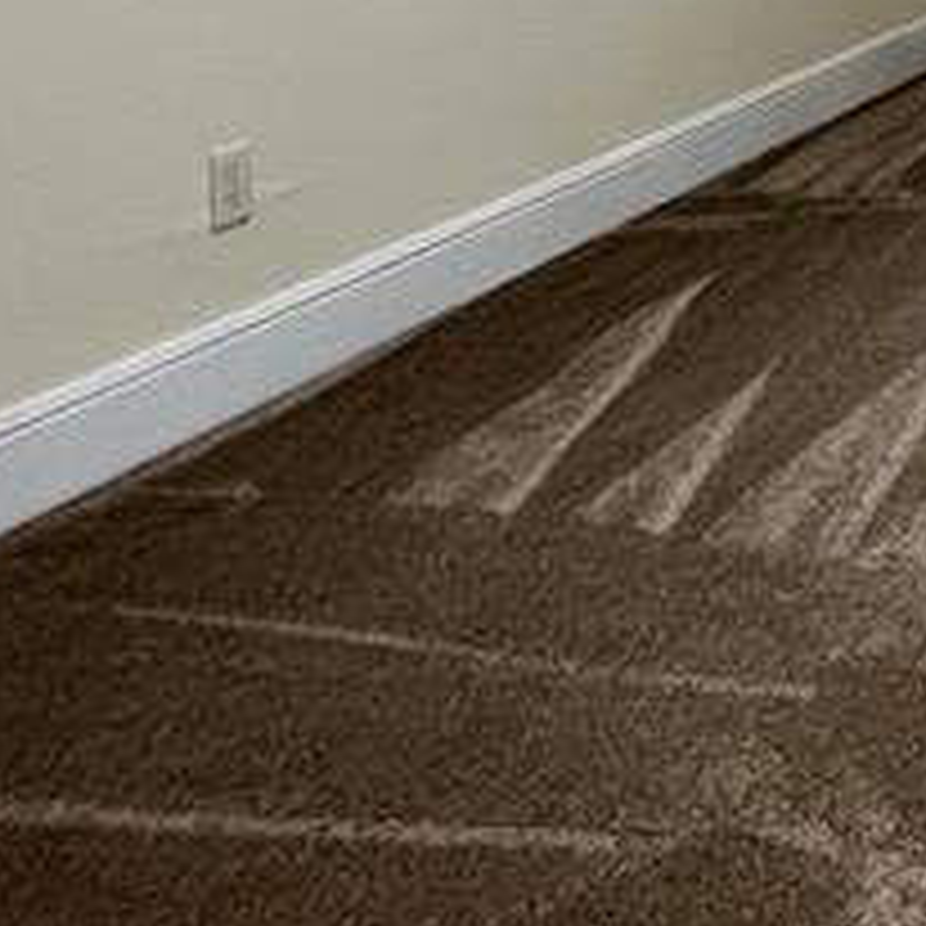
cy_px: -274
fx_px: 1725
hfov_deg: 20.0
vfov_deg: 25.8
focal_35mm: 57
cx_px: 1740
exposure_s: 1/60
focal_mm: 1.57
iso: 400
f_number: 1.8
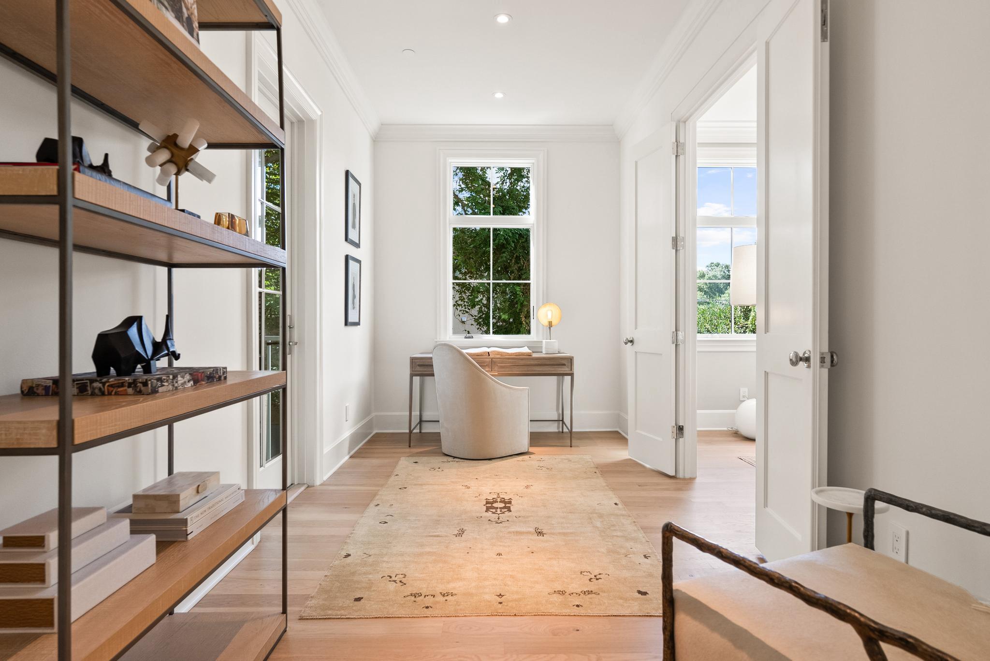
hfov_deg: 85.4
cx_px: 495
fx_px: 536
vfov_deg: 63.3
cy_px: 330
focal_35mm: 20
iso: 800
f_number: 6.3
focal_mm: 19.5
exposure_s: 1/25
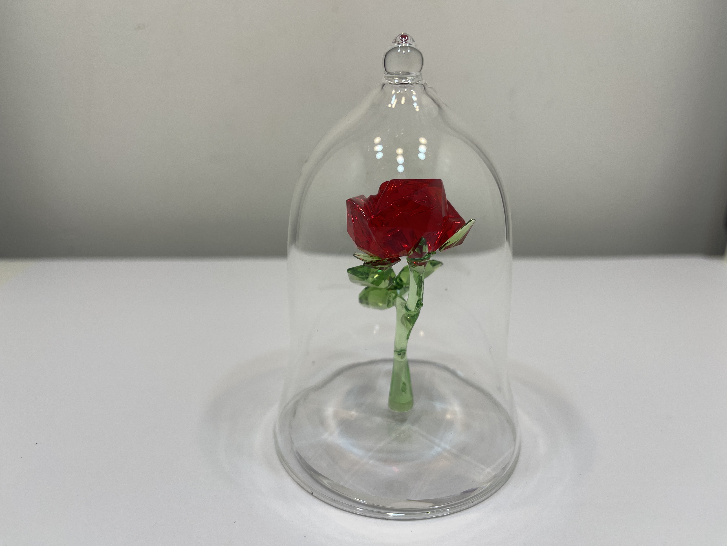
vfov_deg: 54.9
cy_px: 273
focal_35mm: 25
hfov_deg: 69.4
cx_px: 364
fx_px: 525
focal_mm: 5.1
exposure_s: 1/412
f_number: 1.6
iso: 32
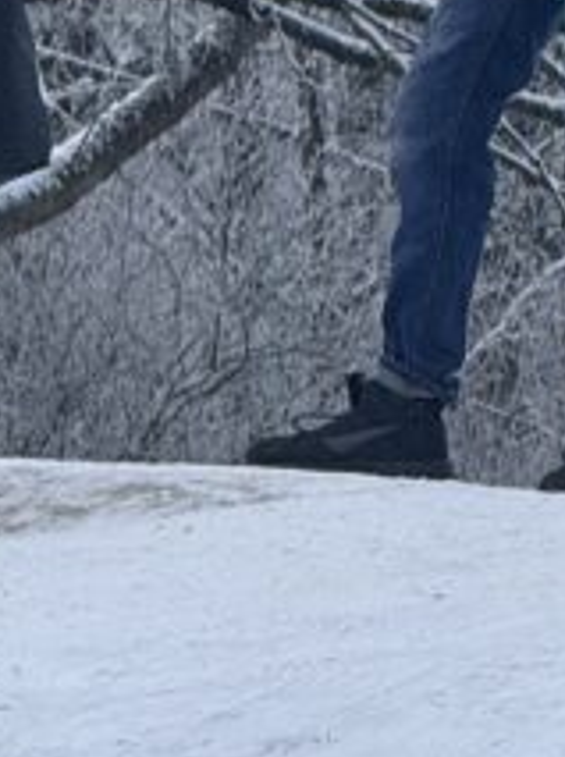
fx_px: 12617
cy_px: -53
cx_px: 1283
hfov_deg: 2.5
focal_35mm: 578
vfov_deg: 3.4
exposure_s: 1/550
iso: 50
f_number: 2.8
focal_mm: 15.66
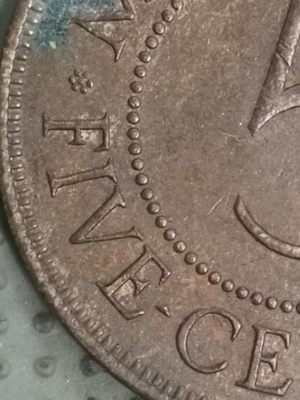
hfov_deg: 9.0
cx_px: 277
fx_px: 1896
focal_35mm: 164
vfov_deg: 12.0
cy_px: 158
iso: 400
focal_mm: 4.75
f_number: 1.8
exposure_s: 1/25.7
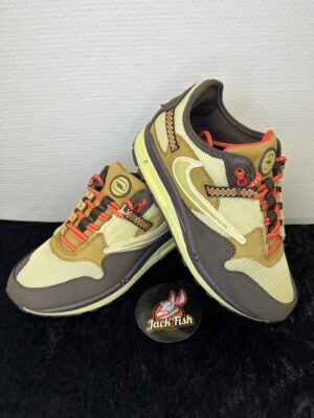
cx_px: 157
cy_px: 209
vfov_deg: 71.6
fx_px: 290
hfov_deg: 56.8
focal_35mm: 24
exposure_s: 1/100
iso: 64
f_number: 1.78
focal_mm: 6.86
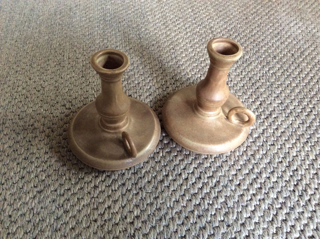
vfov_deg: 44.1
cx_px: 160
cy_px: 120
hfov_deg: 56.9
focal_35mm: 32
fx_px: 295
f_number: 2.4
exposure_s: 1/25
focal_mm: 3.3
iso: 250
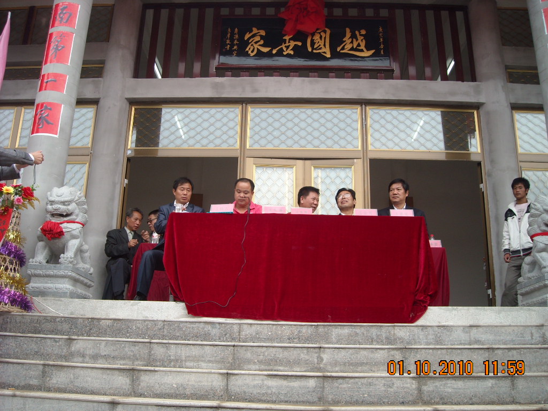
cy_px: 206
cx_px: 274
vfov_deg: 40.7
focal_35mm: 35
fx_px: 554
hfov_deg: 52.6
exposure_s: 1/184
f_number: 2.8
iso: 64
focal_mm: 5.7
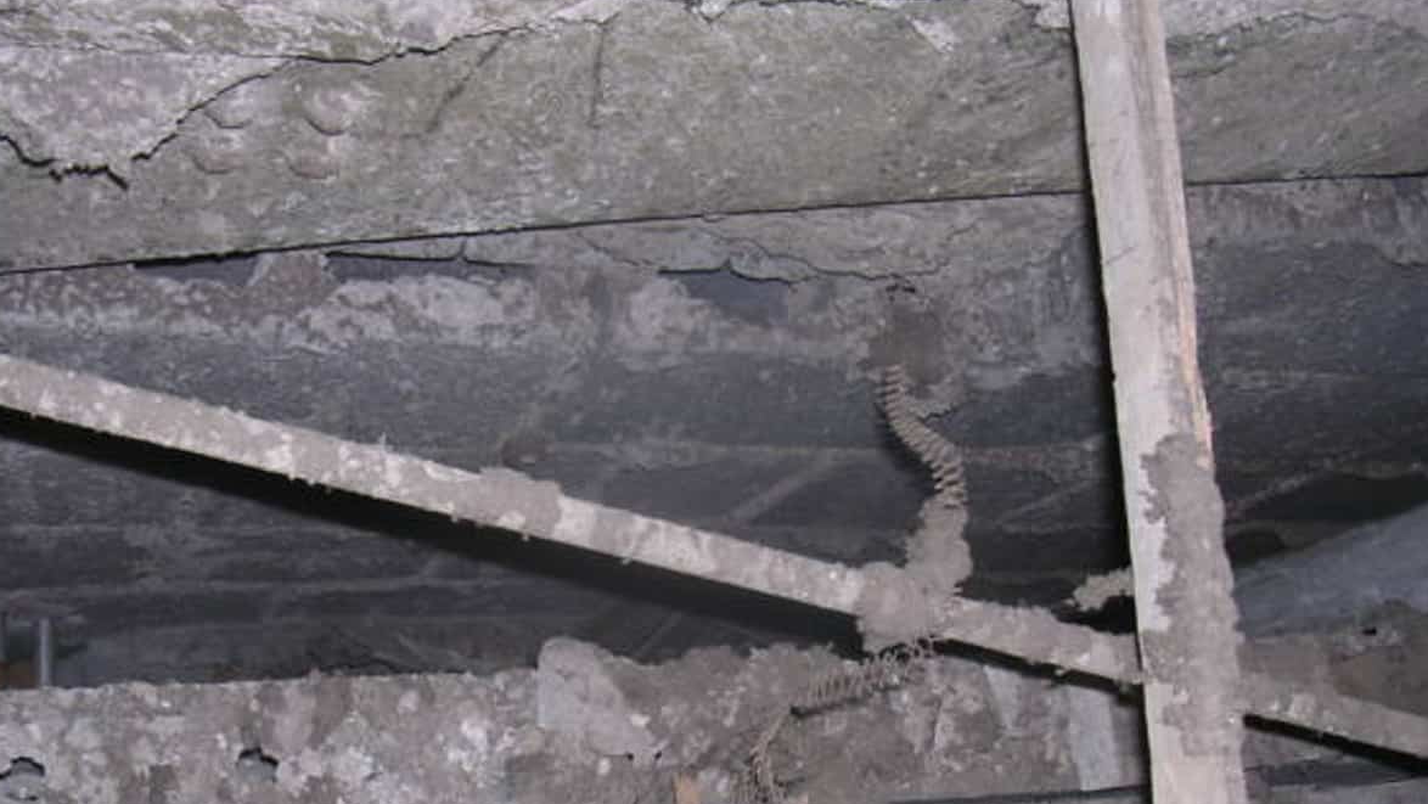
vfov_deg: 25.3
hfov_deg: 43.7
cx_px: 645
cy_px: 544
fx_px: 1780
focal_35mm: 47
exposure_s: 1/60.1
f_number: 2.8
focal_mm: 5.8
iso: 100
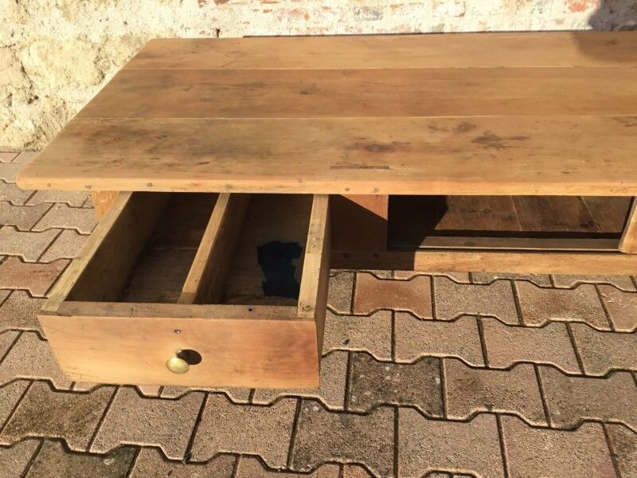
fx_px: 570
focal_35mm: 31
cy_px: 239
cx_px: 318
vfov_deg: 45.4
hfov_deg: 58.4
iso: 25
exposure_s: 1/981
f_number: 2.4
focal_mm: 3.3
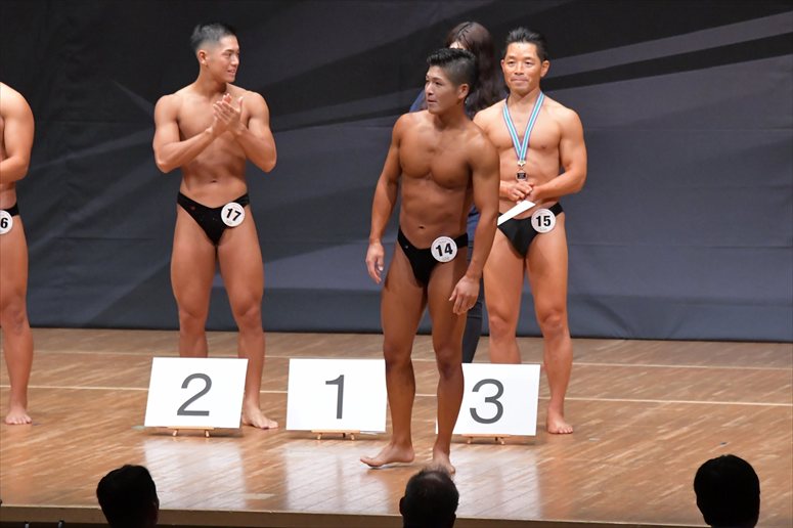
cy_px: 264
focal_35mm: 255
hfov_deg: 8.1
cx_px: 396
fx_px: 5614
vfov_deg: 5.4
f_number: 5.6
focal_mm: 170
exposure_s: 1/400
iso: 8000
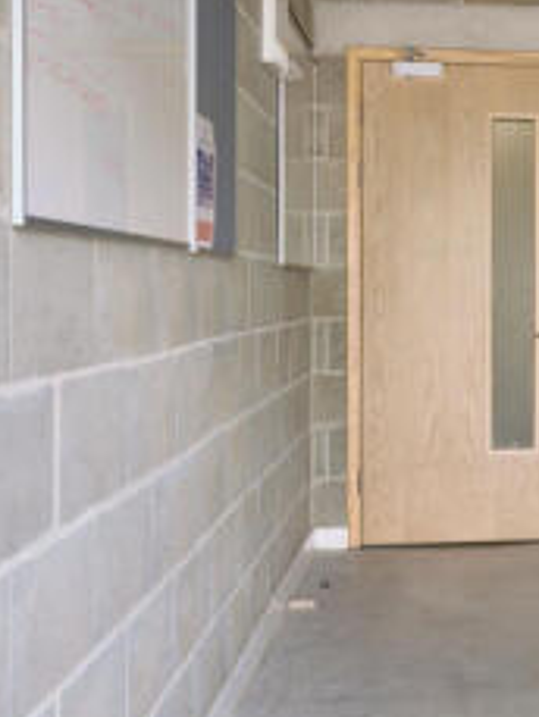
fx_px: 1369
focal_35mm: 66
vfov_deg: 29.3
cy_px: 296
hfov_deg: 20.3
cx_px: 713
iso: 32
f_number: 5
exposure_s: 1/4
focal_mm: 24
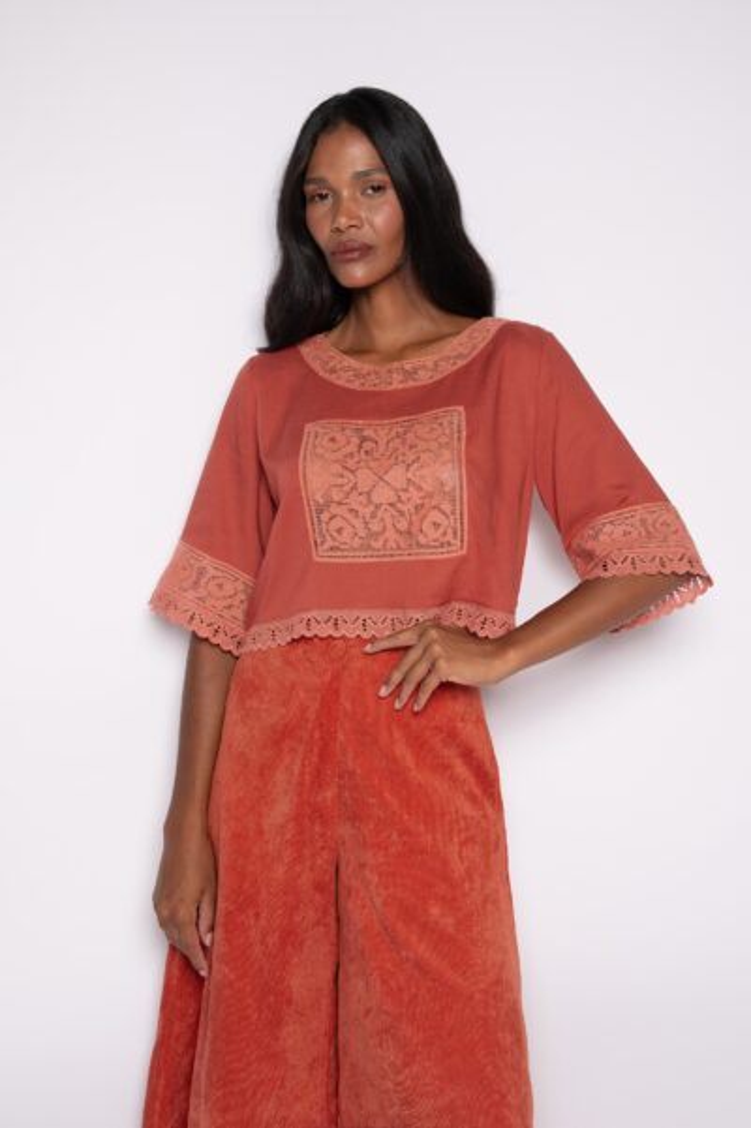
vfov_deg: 44.5
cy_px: 564
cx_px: 376
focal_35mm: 44
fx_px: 1378
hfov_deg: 30.5
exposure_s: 1/160
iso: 200
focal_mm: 44
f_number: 7.1
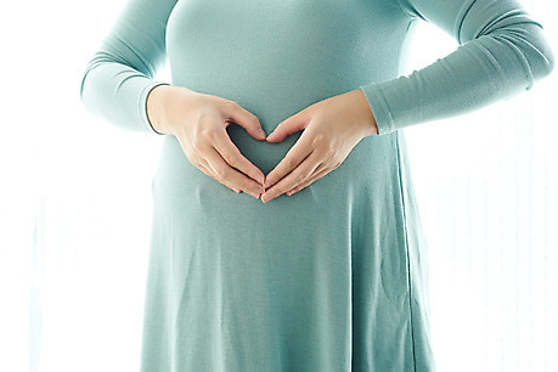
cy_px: 137
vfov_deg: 12.3
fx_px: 1720
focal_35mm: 111
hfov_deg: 18.4
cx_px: 227
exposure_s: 1/200
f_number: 4
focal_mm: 85
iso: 400
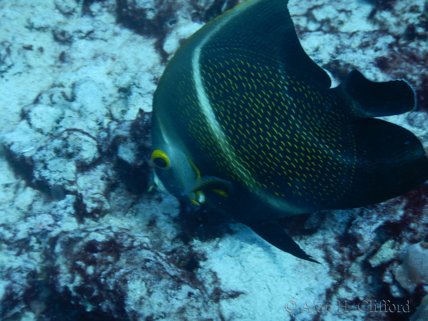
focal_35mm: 101
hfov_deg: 19.4
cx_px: 214
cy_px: 160
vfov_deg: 14.6
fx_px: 1249
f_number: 4.8
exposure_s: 1/200
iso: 125
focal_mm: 18.1
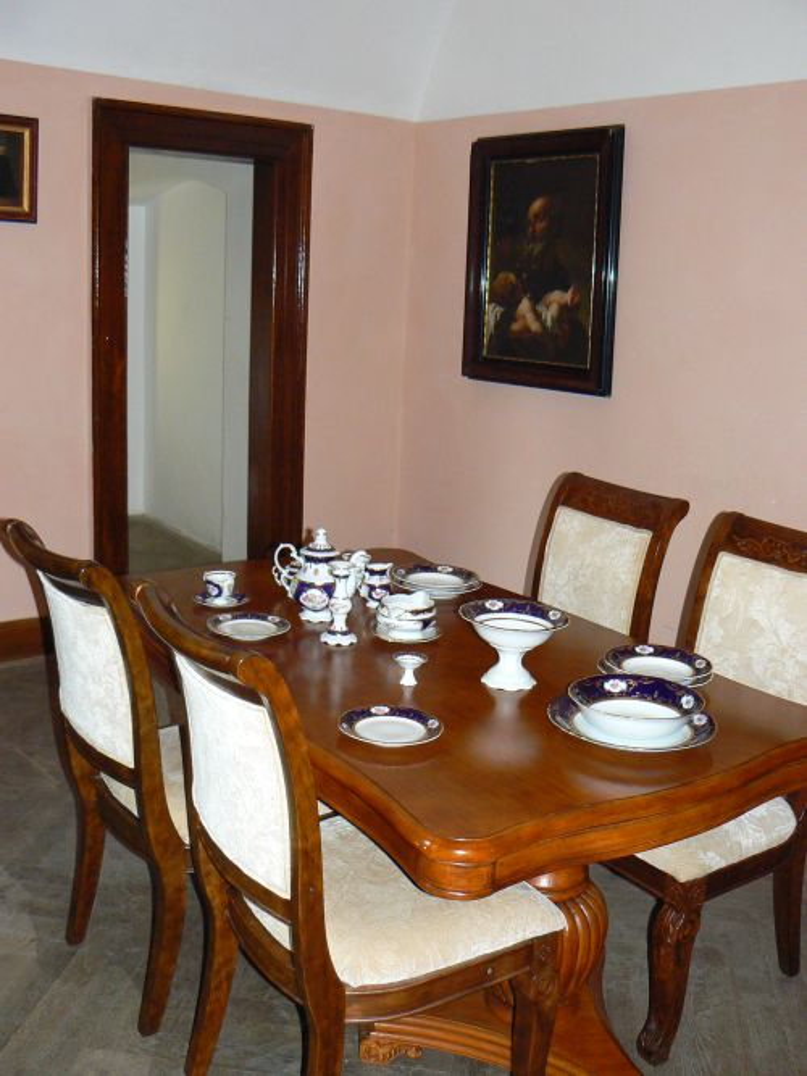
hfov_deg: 39.6
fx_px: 1119
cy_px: 538
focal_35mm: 36
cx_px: 404
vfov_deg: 51.4
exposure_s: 1/40
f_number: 2.8
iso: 160
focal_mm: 6
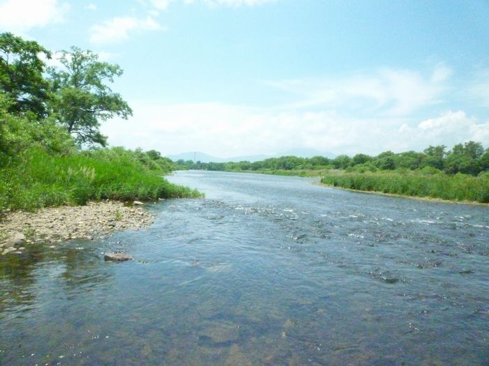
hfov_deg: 69.4
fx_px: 353
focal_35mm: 25
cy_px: 183
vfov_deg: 54.9
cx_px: 244
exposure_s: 1/2000
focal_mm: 4.4
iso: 1600
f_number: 8
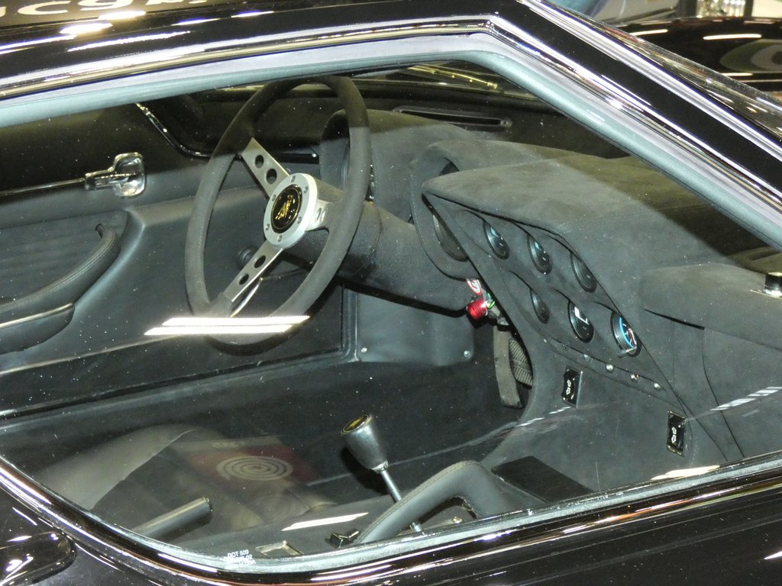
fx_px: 1920
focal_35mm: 85
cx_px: 391
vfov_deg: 17.4
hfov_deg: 23.0
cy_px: 293
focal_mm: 15.2
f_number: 4.6
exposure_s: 1/60
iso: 1600
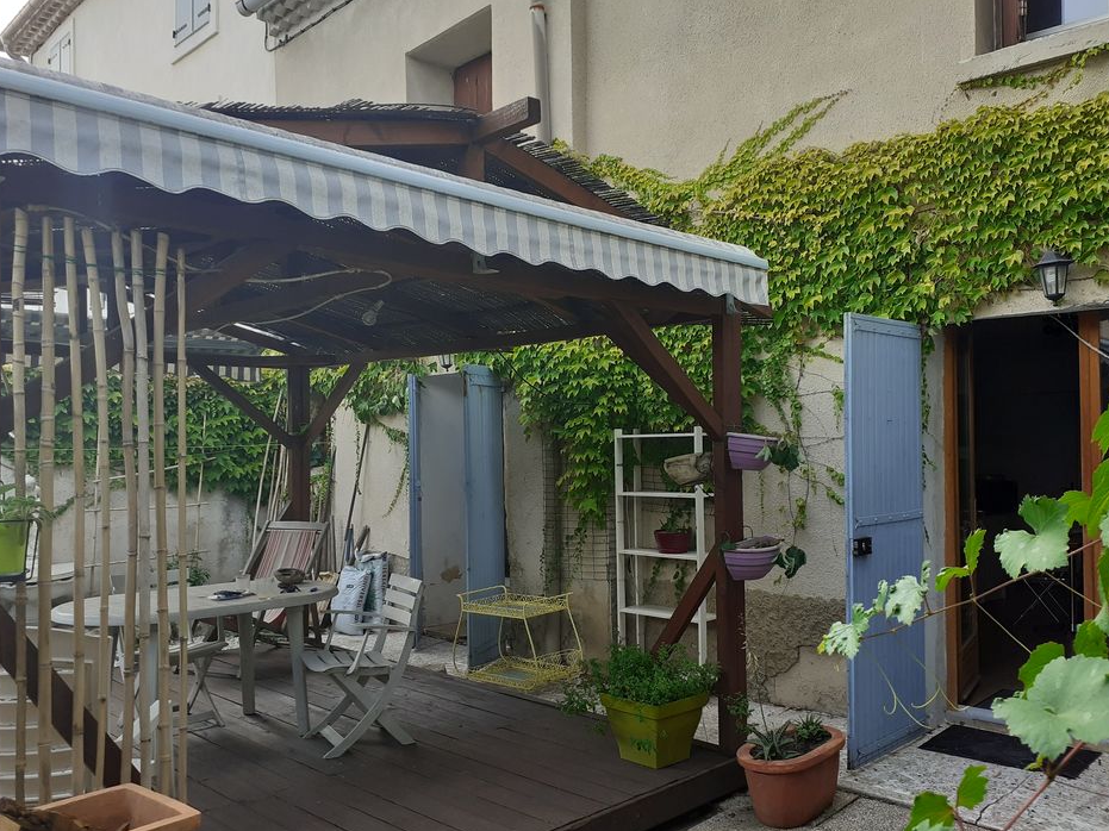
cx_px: 578
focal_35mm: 29
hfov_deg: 61.6
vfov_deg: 48.2
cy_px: 424
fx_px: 929
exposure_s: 1/169
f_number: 1.9
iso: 40
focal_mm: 3.6
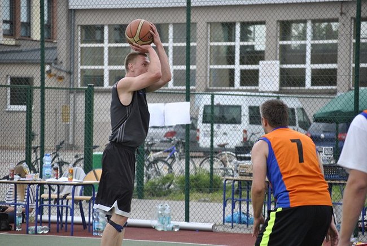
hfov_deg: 13.0
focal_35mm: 158
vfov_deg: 8.7
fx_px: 1607
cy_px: 123
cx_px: 184
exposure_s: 1/500
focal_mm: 105
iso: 360
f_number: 4.5
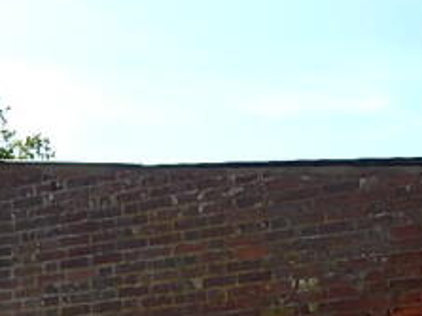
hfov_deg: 19.3
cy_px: 503
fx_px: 1231
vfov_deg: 13.6
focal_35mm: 101
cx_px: 87
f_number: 3
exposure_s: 1/1000
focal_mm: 4
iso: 125
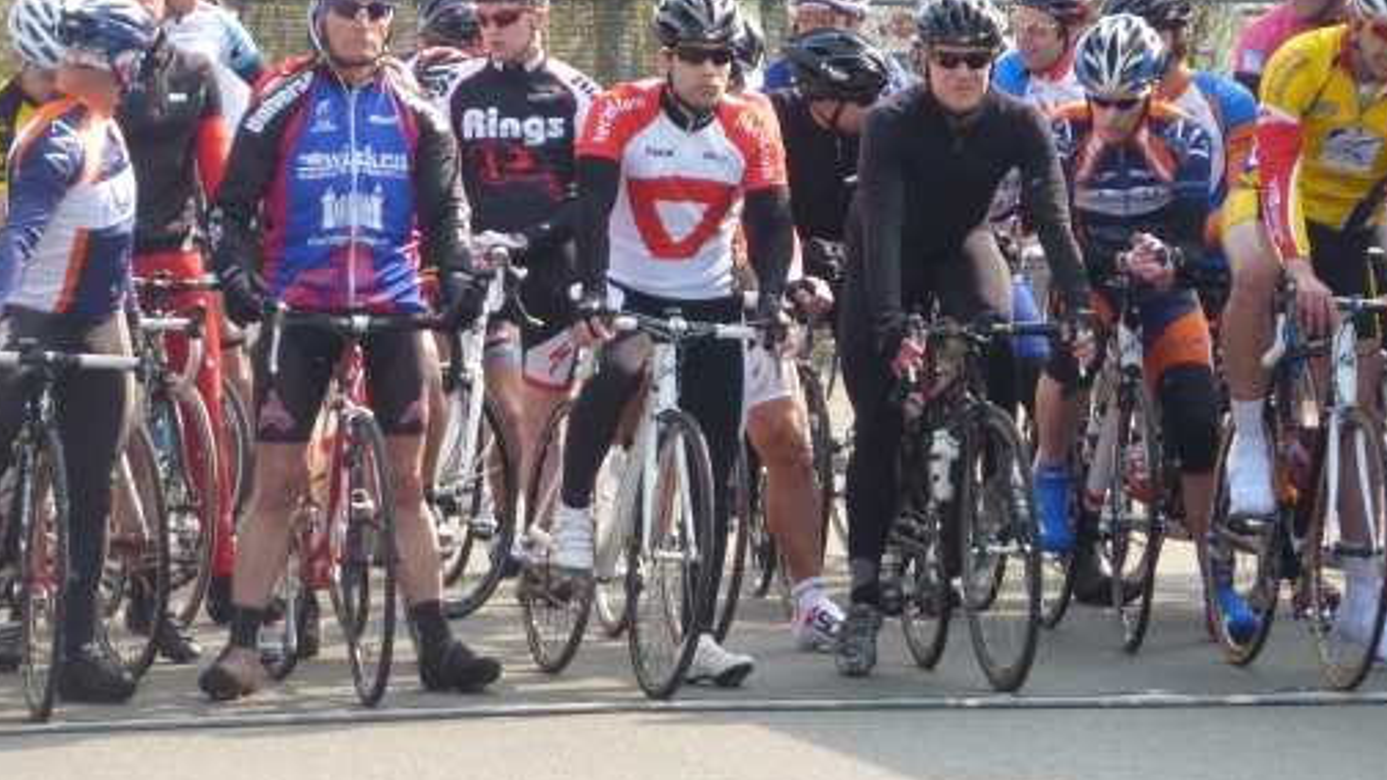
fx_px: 10702
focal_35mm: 291
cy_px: 272
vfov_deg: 4.2
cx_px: 714
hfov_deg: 7.4
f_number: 4.6
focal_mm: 37
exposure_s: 1/500
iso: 320
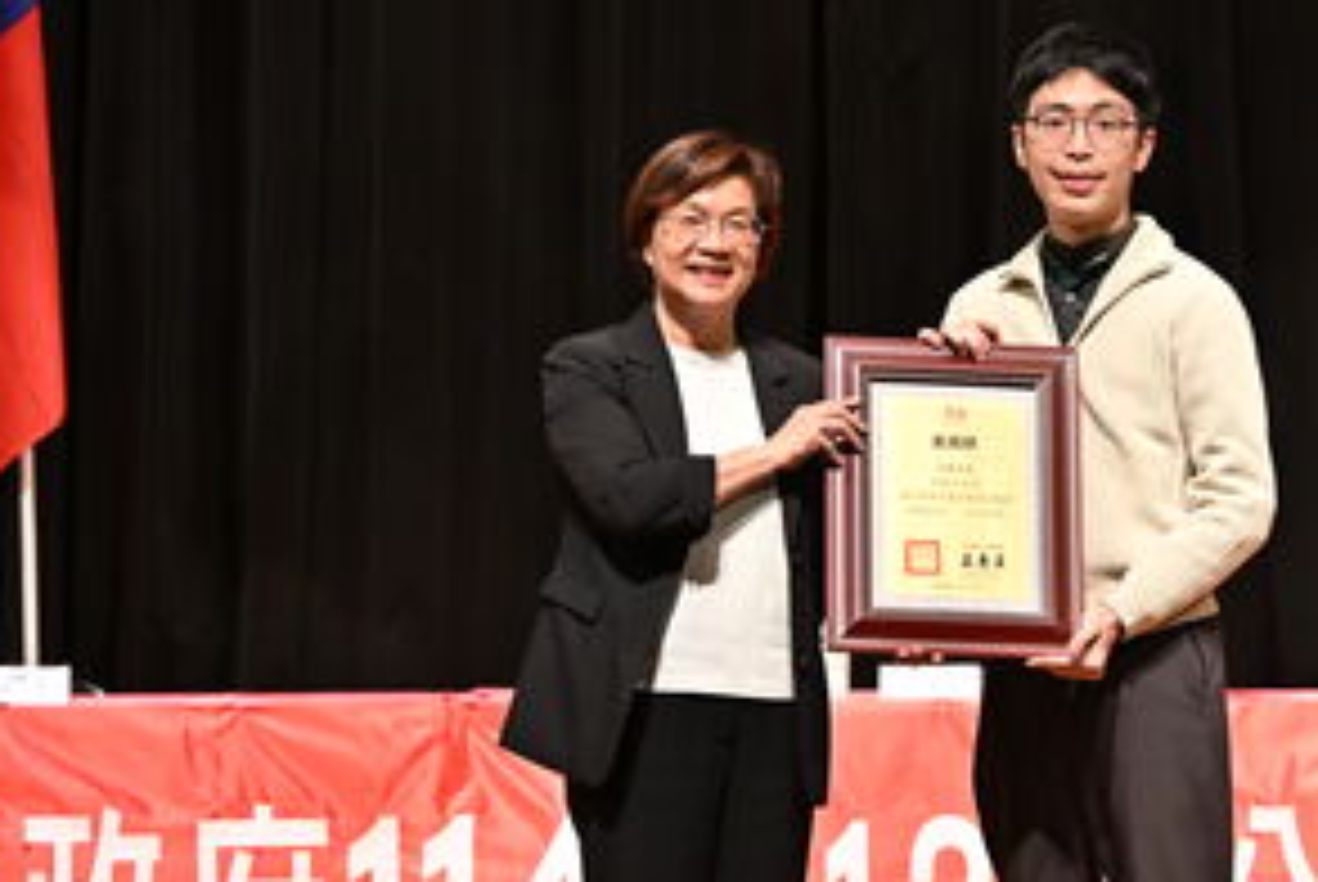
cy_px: 416
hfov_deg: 10.7
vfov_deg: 7.2
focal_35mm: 191
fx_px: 7000
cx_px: 895
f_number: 6.3
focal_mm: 140
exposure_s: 1/80
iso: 2500
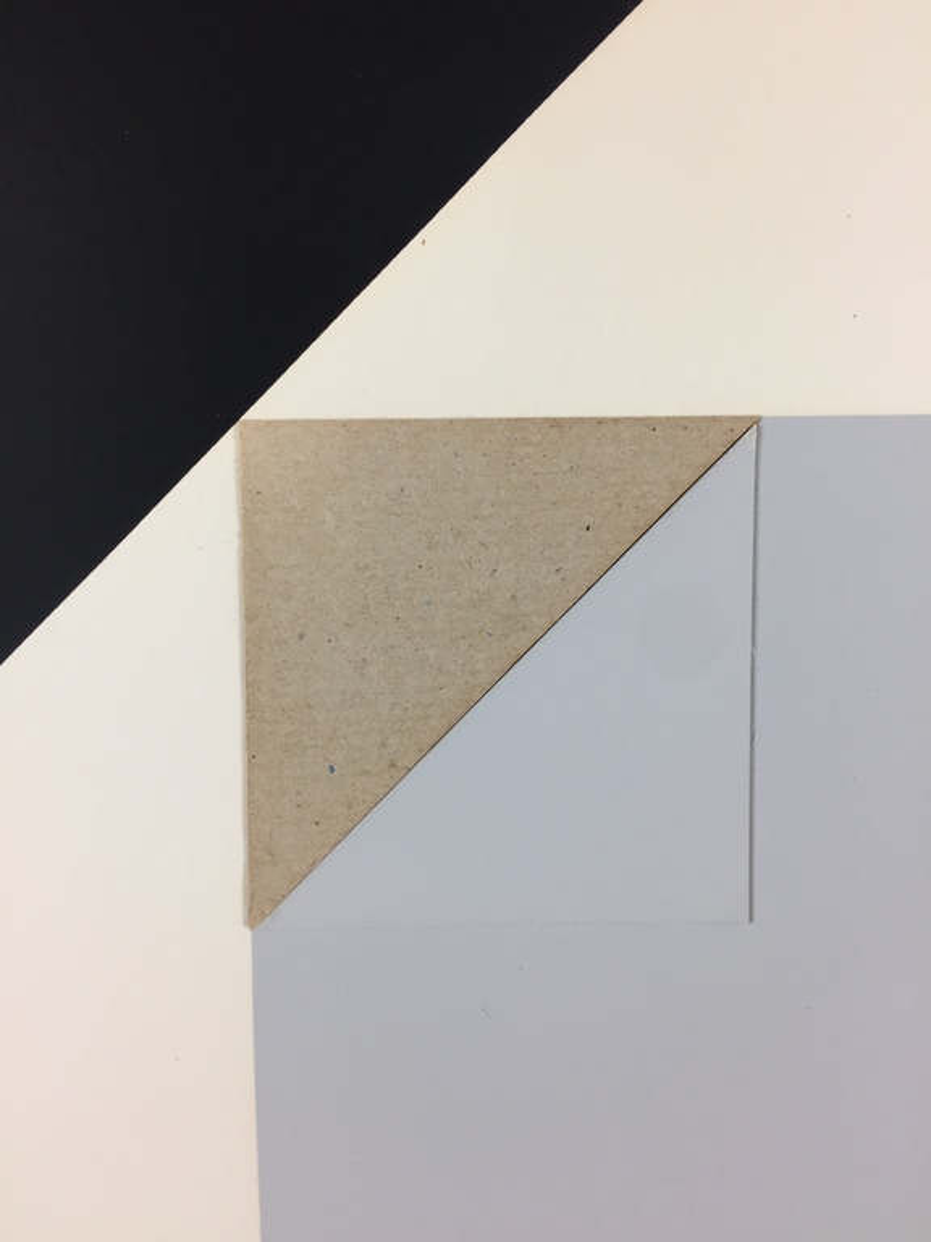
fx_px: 1040
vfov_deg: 61.7
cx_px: 466
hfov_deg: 48.2
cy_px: 621
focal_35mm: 29
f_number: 2.2
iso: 32
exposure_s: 1/33
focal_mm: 4.15
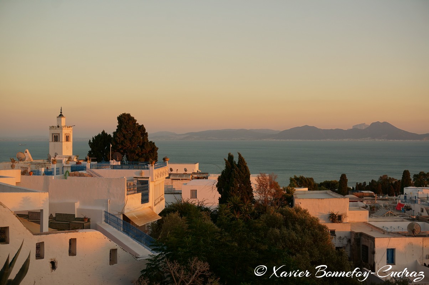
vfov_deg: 28.0
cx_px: 214
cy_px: 142
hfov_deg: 41.2
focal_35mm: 48
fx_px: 571
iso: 125
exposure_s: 1/60
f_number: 6.3
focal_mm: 32
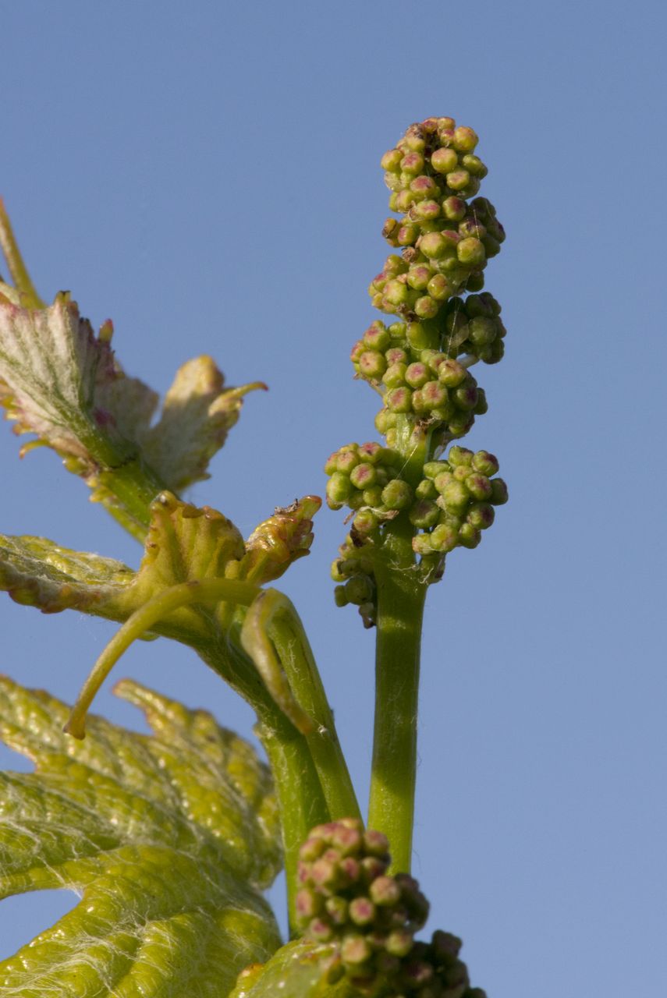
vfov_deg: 19.4
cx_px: 334
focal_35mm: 105
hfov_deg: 13.1
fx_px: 2914
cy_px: 499
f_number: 32
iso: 2000
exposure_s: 1/250
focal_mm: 105
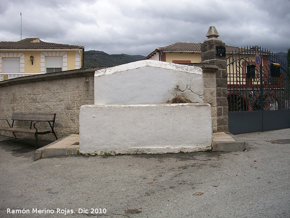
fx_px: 293
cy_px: 109
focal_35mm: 35
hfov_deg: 52.6
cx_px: 145
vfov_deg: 40.7
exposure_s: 1/320
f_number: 3.1
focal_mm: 6.3
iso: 80
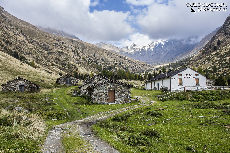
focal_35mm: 33
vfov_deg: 40.0
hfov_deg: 57.2
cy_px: 76
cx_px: 115
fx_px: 211
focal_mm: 22
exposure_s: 1/160
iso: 200
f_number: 8
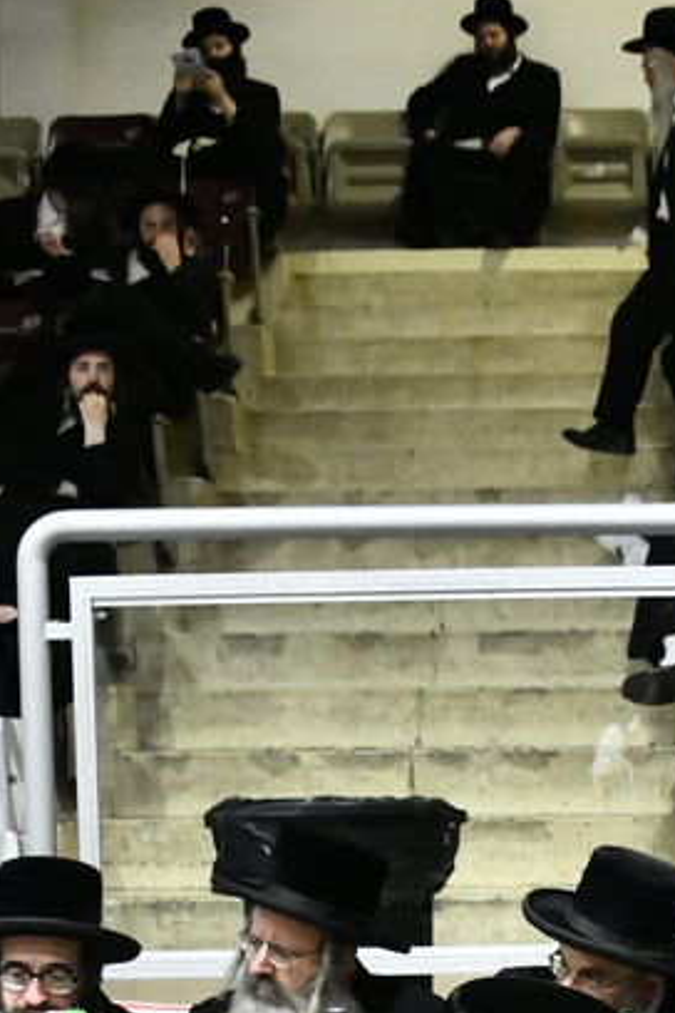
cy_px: 1047
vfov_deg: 20.5
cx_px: 742
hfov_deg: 13.9
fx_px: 2700
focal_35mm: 96
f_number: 5.6
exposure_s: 1/125
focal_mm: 28
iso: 4000
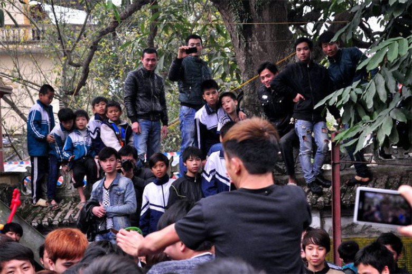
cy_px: 137
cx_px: 206
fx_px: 943
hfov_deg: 24.6
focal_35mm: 82
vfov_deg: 16.5
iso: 800
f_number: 6.3
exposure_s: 1/250
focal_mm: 55
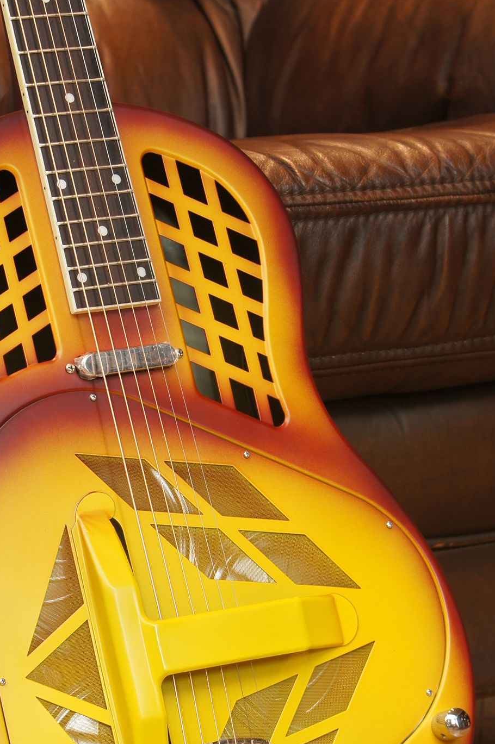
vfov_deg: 14.9
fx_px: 2848
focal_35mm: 138
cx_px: 157
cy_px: 489
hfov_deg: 9.9
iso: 100
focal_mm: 55
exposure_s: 1/8
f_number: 6.3
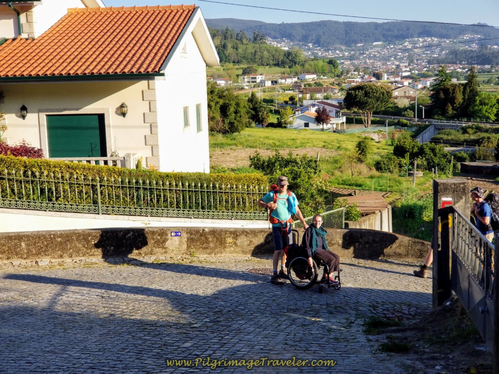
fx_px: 750
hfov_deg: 36.8
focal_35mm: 52
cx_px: 250
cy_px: 187
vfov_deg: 28.0
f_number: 2.4
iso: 25
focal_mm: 6
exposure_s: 1/415
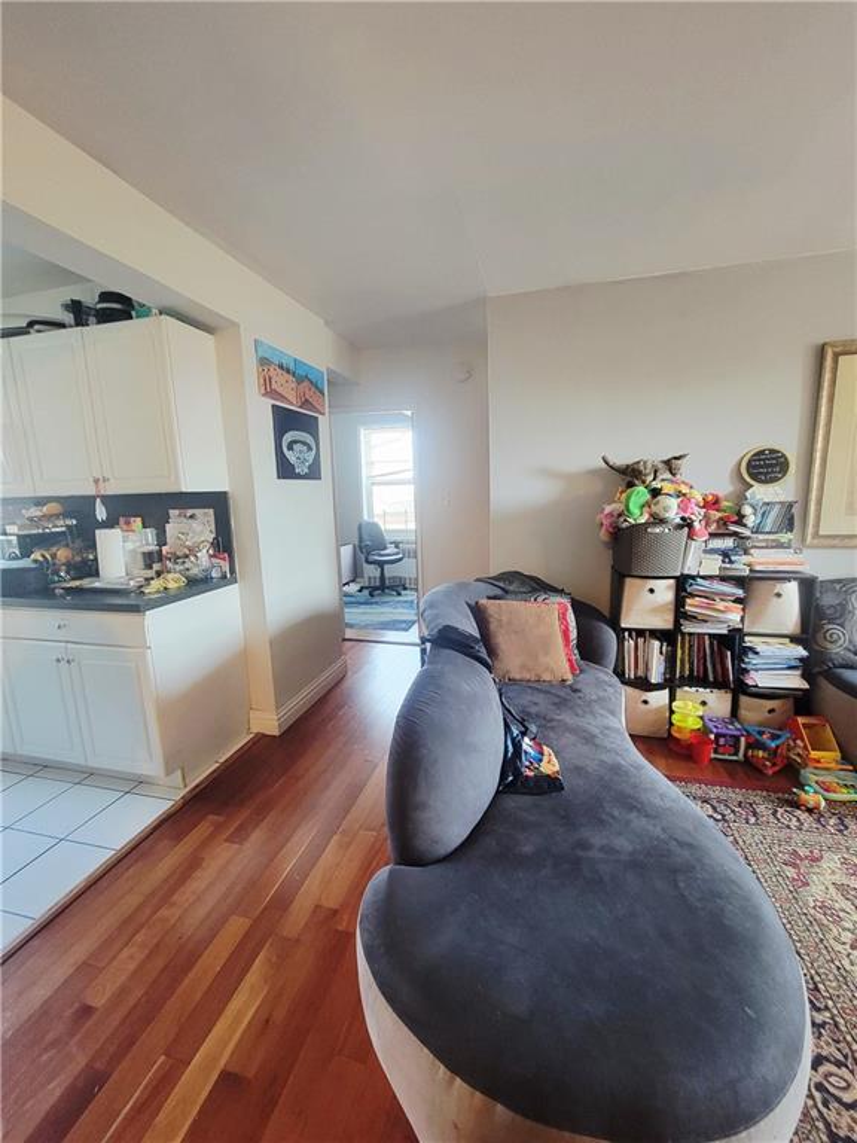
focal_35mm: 13
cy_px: 572
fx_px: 429
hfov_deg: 89.9
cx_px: 428
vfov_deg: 106.2
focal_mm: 2.2
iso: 320
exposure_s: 1/30
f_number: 2.2
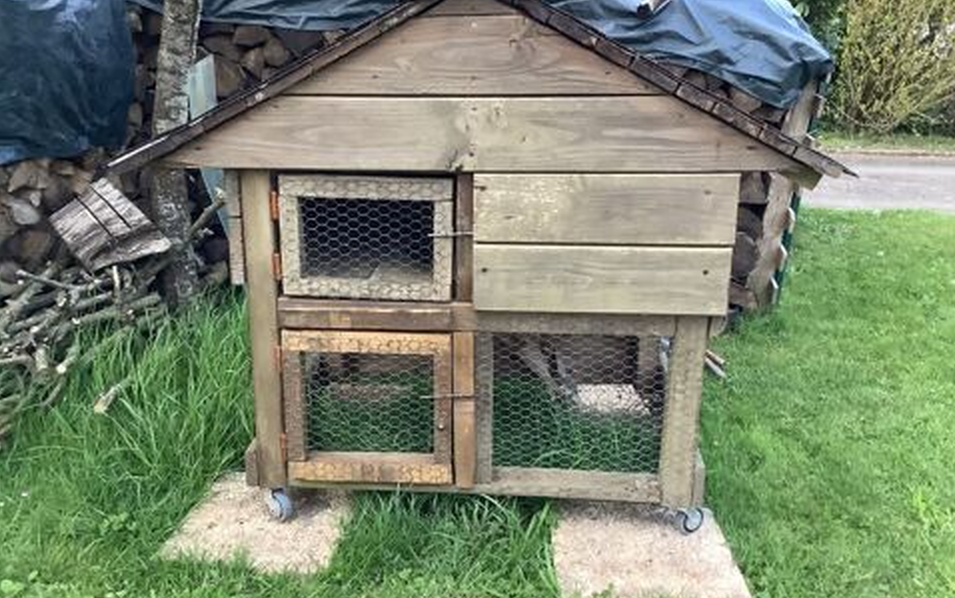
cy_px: 280
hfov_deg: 58.1
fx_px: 859
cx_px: 478
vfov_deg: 38.3
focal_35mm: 33
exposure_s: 1/60
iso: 200
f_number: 2.4
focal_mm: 3.3
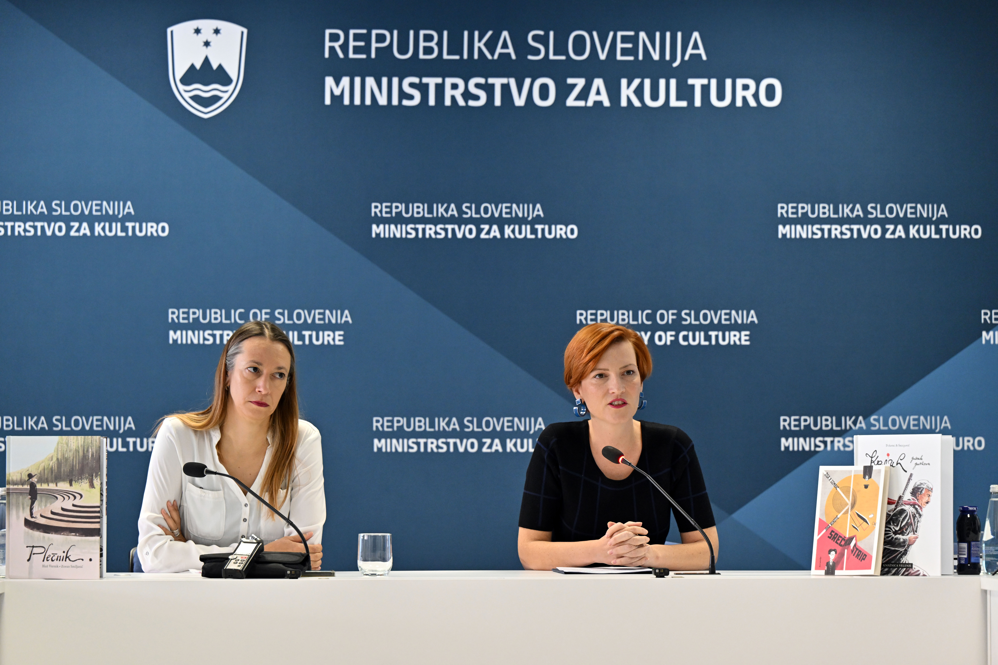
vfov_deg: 11.9
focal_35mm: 115
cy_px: 332
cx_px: 499
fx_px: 3188
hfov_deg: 17.8
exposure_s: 1/160
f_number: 3.5
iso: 2000
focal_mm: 115
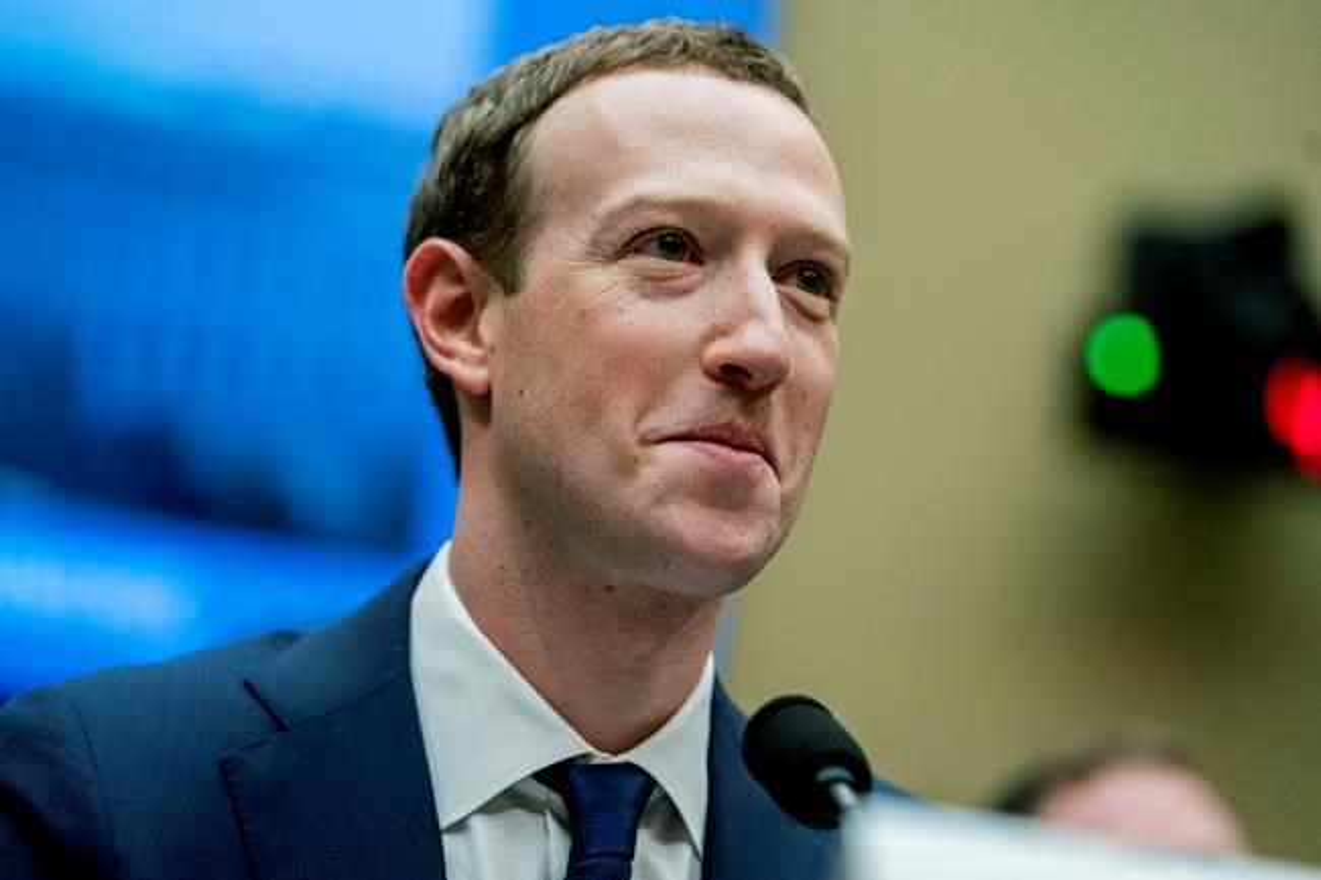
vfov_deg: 10.1
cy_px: 440
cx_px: 660
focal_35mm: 136
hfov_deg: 15.1
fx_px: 4989
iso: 4000
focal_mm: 136
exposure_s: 1/1000
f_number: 3.5
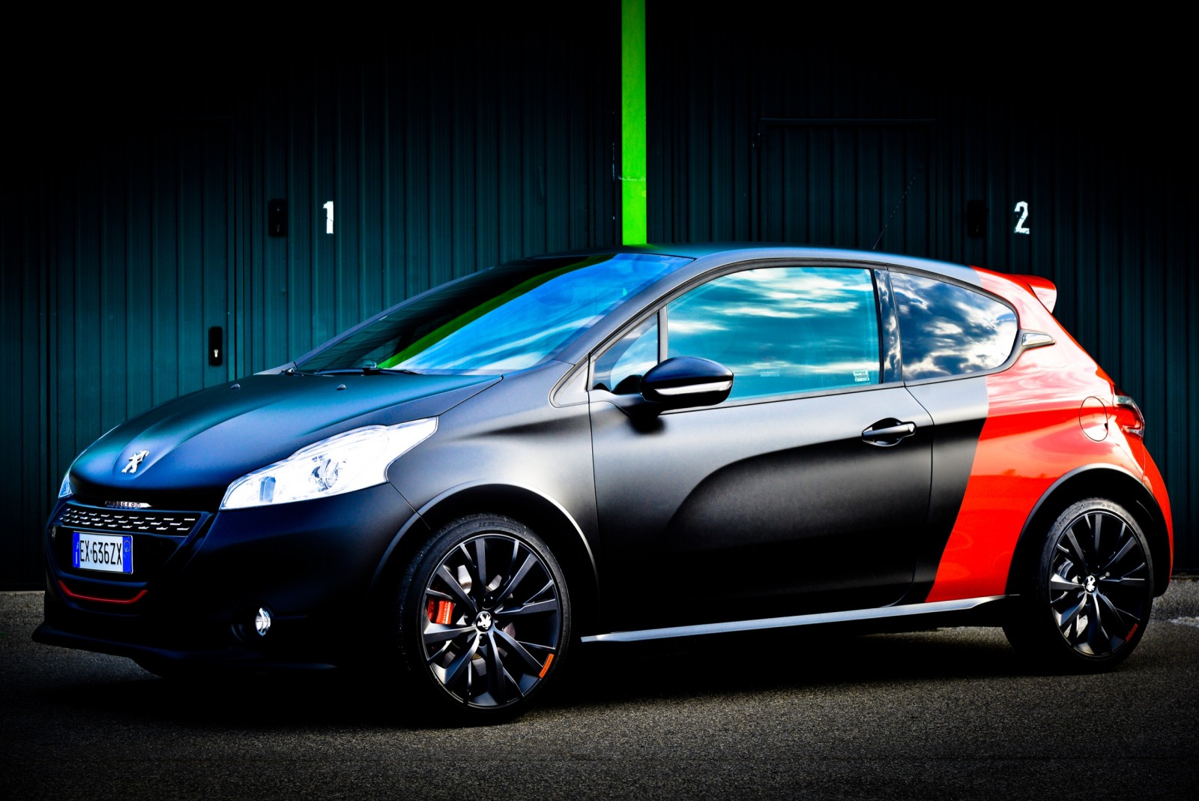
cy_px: 400
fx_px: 2732
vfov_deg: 16.7
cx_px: 600
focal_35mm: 82
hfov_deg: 24.8
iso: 400
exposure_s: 1/200
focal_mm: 82
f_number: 7.1
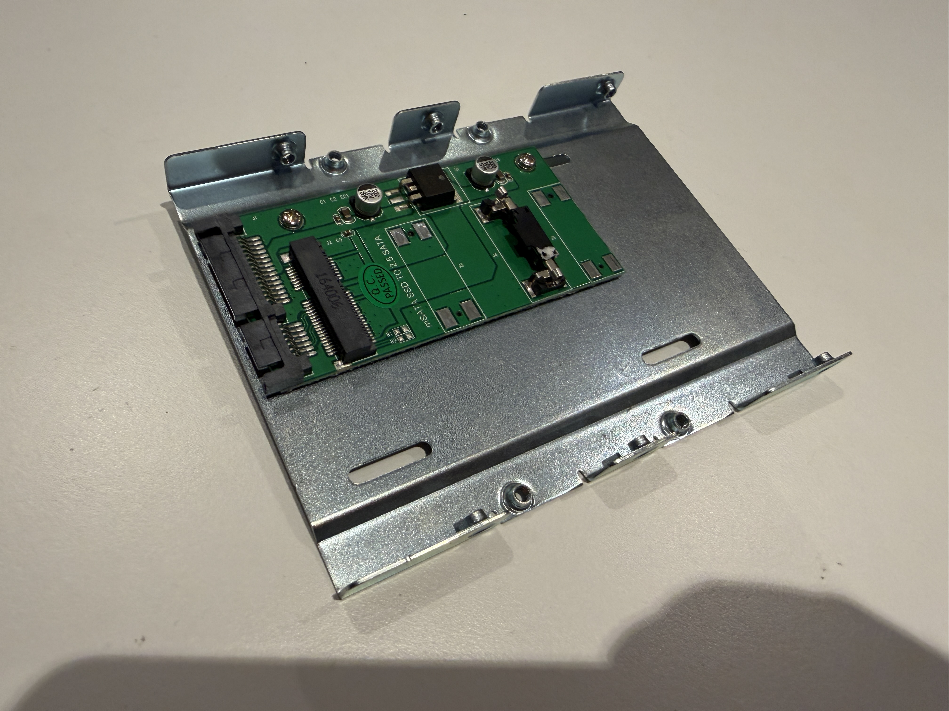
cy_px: 356
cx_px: 474
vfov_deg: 56.8
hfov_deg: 71.6
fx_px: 658
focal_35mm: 24
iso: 200
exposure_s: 1/100
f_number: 2.2
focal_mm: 2.22
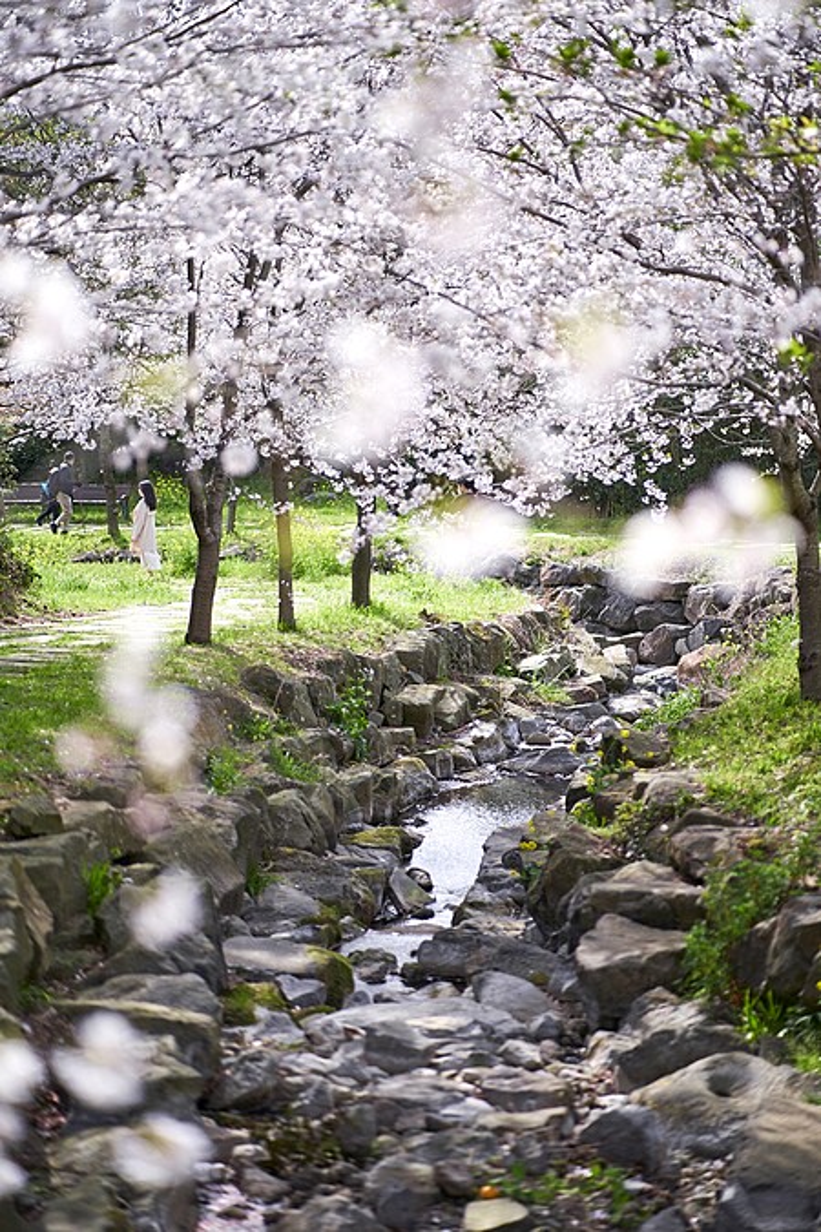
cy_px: 616
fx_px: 2907
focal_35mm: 85
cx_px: 410
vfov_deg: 23.9
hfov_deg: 16.1
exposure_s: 1/3200
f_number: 1.4
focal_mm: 85
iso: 125
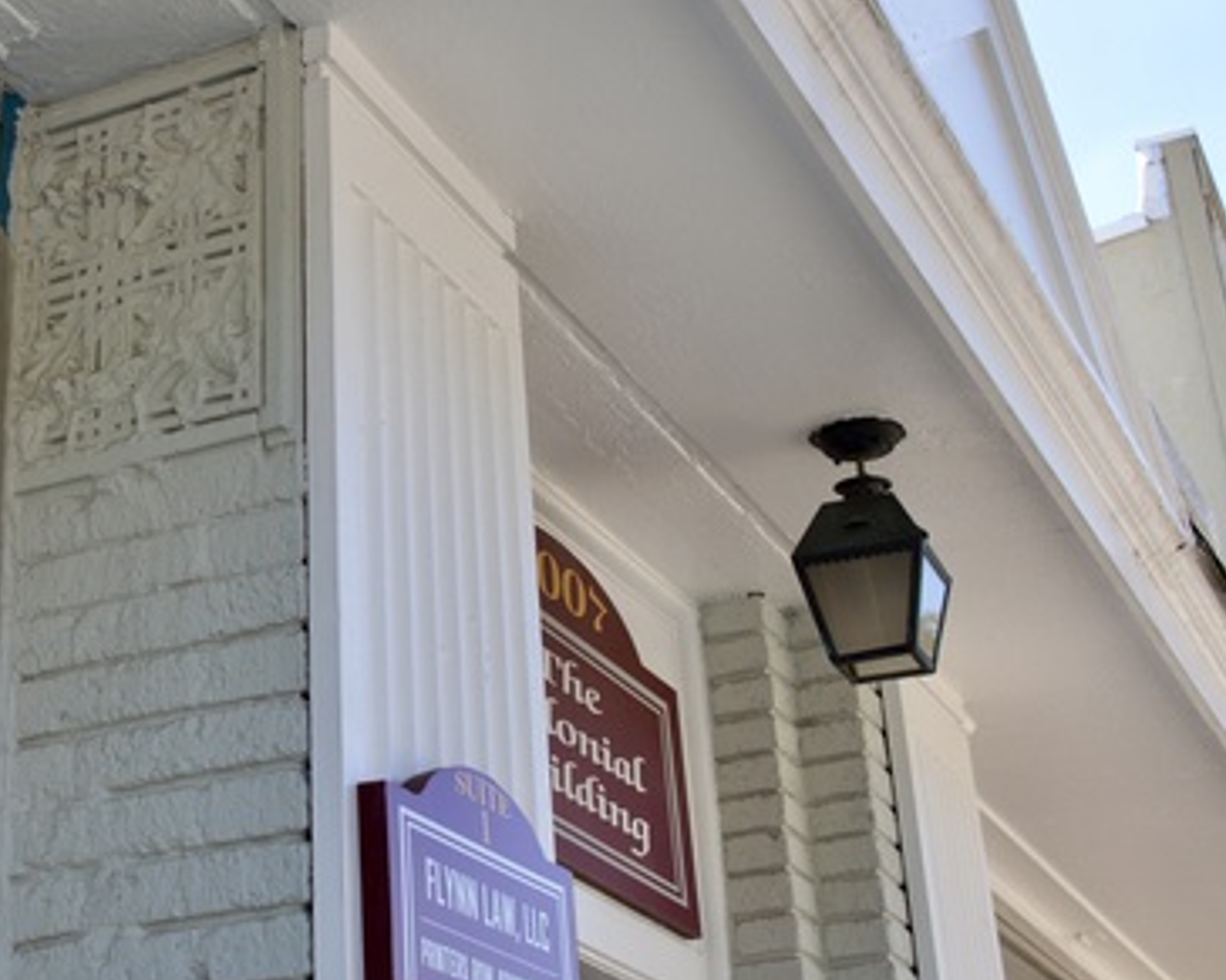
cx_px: 256
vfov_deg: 24.6
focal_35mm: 62
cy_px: 387
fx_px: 2243
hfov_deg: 29.9
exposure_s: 1/125
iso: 100
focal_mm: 25
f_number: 5.6
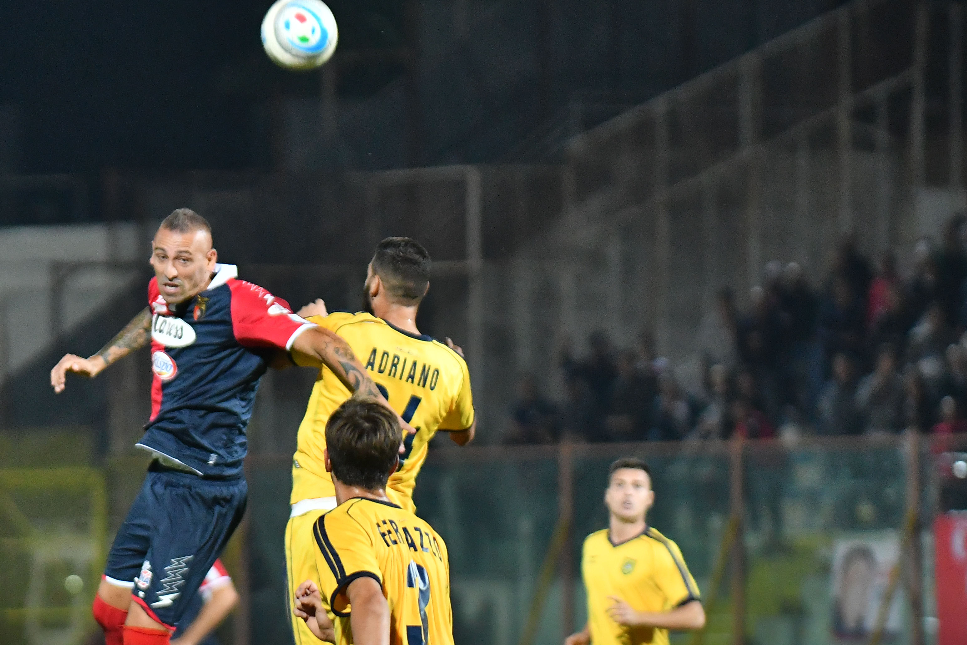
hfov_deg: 4.5
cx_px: 118
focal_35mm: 458
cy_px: 506
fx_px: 12302
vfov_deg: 3.0
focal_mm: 170
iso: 2500
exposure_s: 1/800
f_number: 3.2
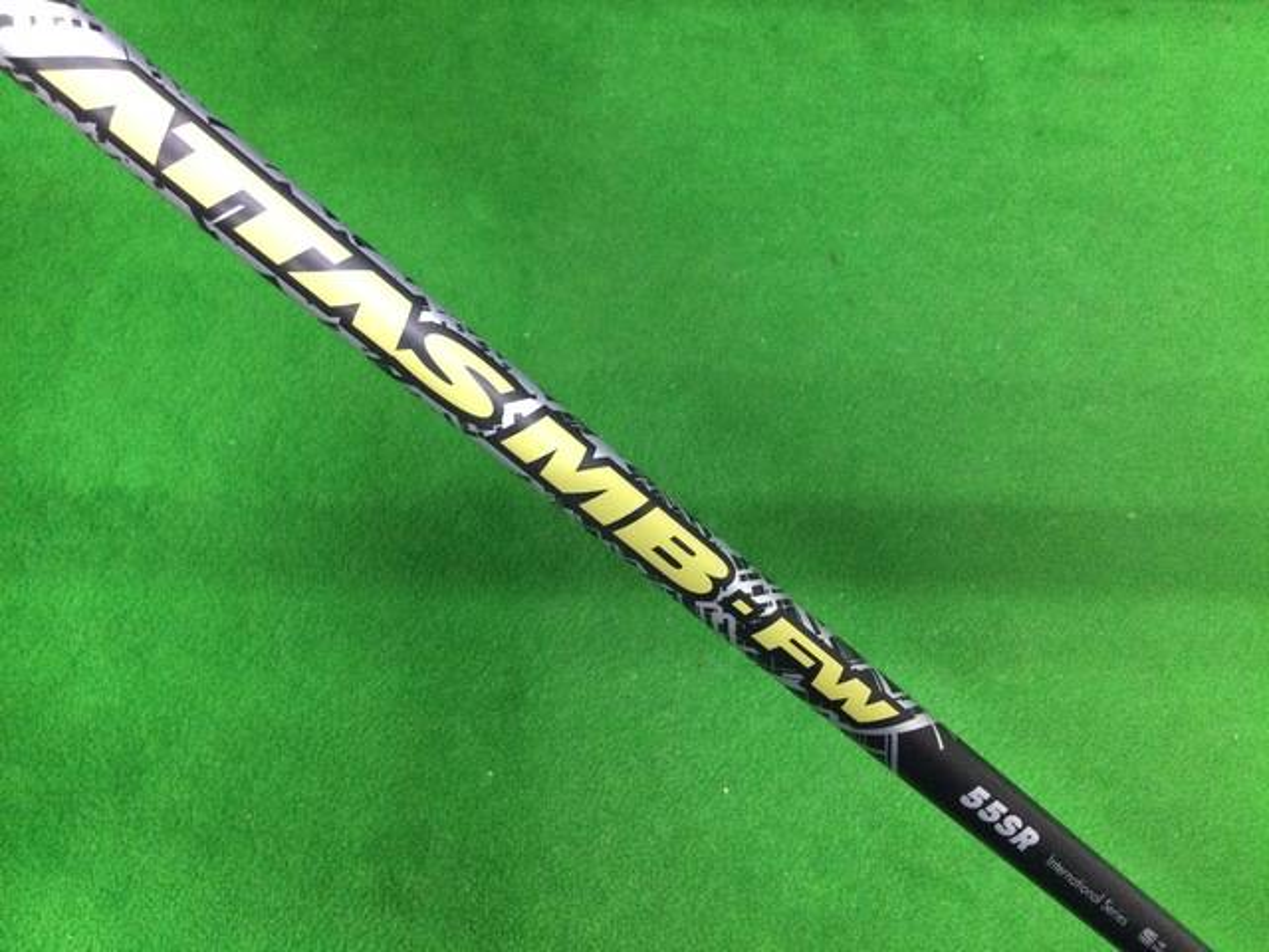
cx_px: 634
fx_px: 1136
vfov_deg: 45.4
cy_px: 476
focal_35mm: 31
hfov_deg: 58.4
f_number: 2.4
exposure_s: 1/30
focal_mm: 3.3
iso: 200
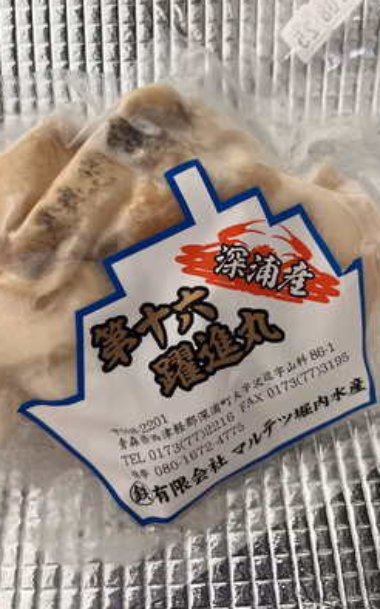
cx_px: 188
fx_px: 464
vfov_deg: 66.5
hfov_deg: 44.5
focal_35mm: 28
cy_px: 301
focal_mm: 5.1
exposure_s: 1/121
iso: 125
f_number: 1.6
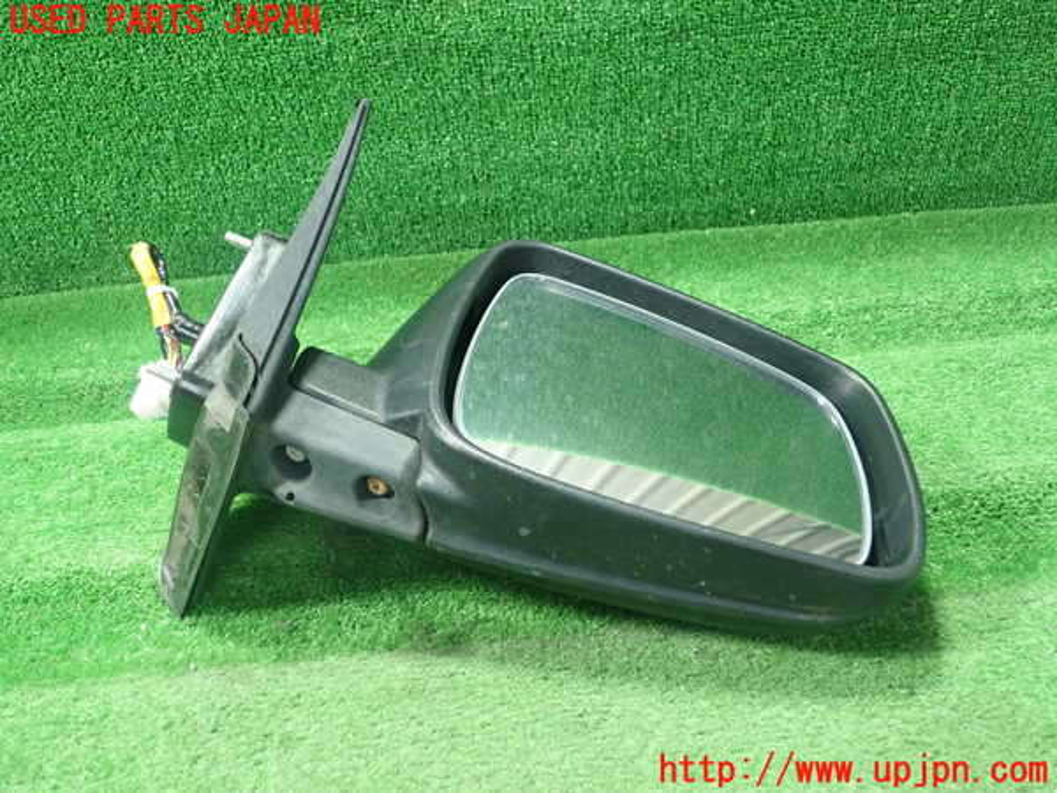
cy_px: 396
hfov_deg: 60.0
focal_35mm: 30
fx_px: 916
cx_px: 528
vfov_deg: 46.8
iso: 800
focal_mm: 5.5
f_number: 2.3
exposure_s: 1/100
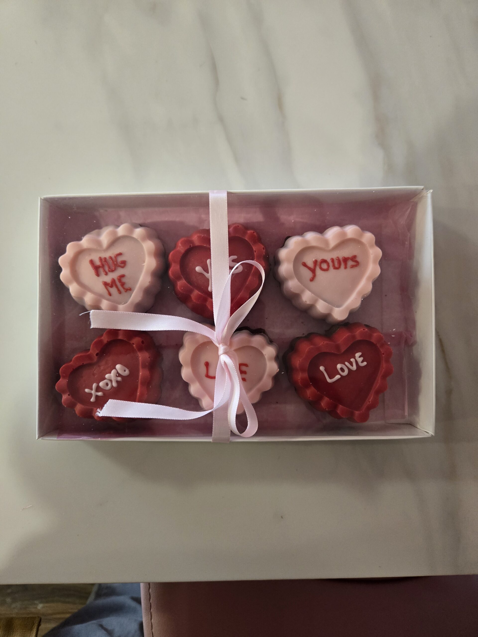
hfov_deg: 58.9
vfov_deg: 73.9
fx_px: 423
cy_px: 318
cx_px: 239
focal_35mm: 23
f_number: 1.8
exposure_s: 1/120
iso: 640
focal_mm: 5.4
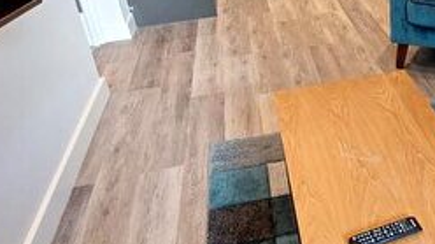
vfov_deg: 28.9
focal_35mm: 40
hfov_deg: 47.0
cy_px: 43
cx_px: 365
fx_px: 461
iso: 250
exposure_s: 1/50
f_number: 2.2
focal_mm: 1.74
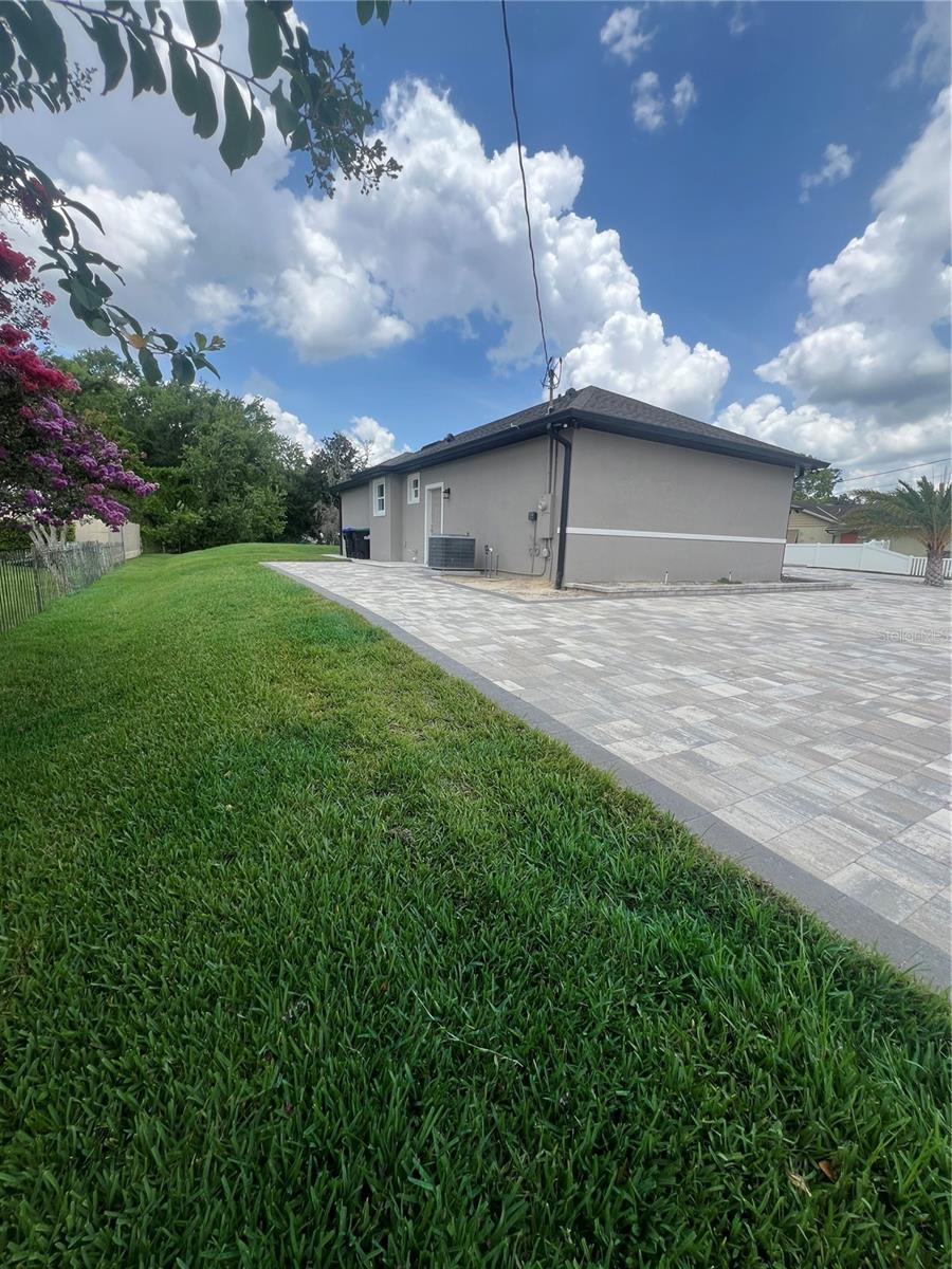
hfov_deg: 89.9
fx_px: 477
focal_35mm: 13
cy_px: 634
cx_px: 476
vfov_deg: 106.2
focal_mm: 1.57
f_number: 1.8
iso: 32
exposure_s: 1/1064
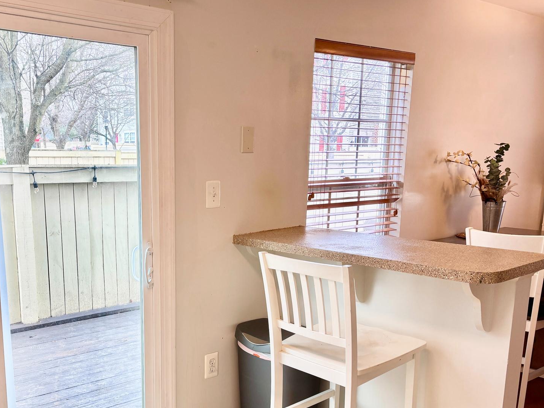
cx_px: 177
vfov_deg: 38.2
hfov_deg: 49.2
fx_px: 581
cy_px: 276
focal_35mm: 37
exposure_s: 1/120
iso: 50
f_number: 1.6
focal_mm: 5.96
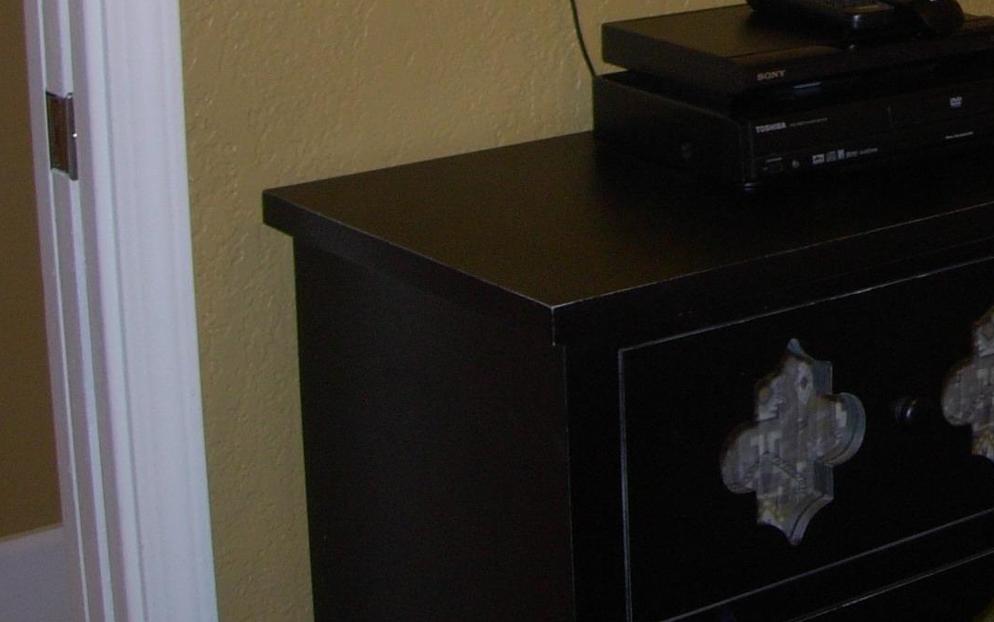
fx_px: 2628
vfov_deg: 13.3
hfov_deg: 20.3
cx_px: 1126
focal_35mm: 97
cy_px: -43
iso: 79
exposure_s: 1/64
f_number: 2.8
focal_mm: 7.8
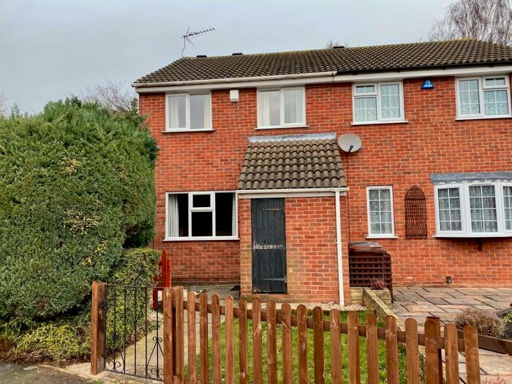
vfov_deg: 53.1
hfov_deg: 67.3
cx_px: 256
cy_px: 192
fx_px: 385
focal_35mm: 26
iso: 32
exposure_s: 1/266
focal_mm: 4.25
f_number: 1.8
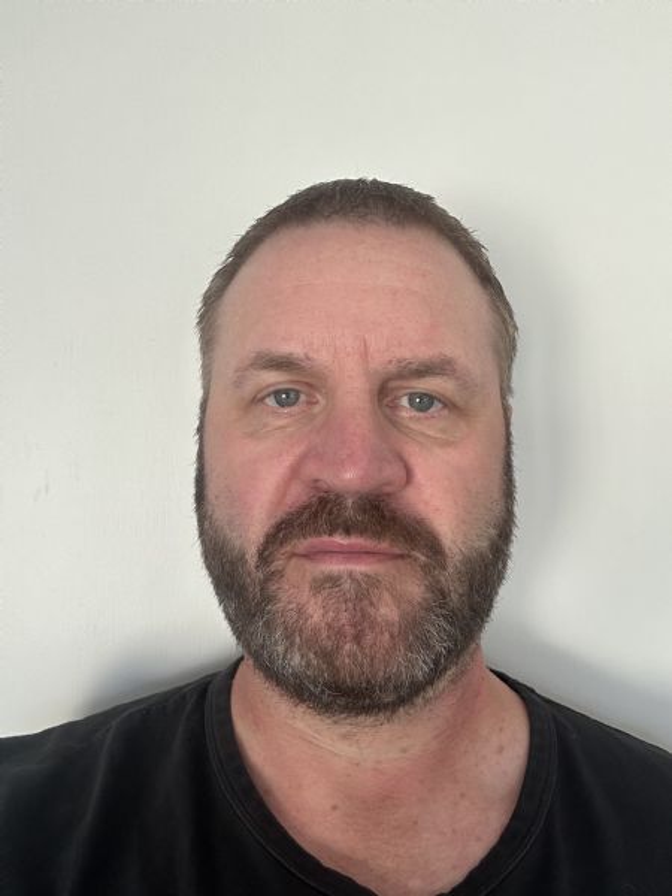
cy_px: 448
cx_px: 336
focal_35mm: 30
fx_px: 777
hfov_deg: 46.8
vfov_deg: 60.0
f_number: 1.9
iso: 80
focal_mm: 2.69
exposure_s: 1/76
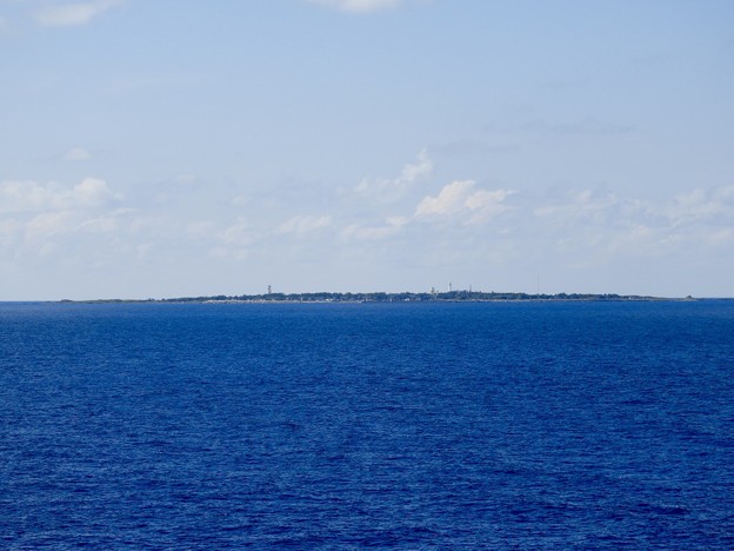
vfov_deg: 9.9
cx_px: 367
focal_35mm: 150
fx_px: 3181
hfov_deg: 13.2
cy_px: 276
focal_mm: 26.9
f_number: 5.2
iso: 100
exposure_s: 1/640
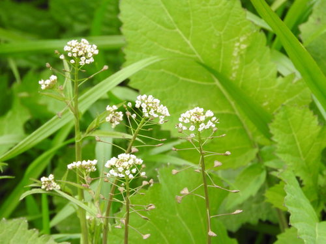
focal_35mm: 450
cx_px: 163
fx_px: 4238
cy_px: 122
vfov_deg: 3.3
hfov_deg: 4.4
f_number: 5.6
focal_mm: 80.6
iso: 400
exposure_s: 1/200
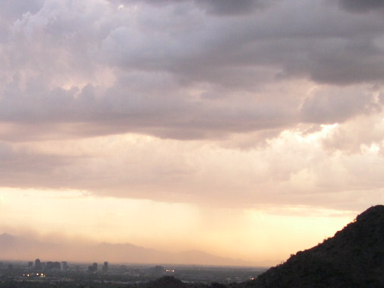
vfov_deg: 18.7
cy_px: 225
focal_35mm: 78
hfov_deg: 23.9
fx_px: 865
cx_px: -3
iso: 100
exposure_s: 1/74.6
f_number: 2.8
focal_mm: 8
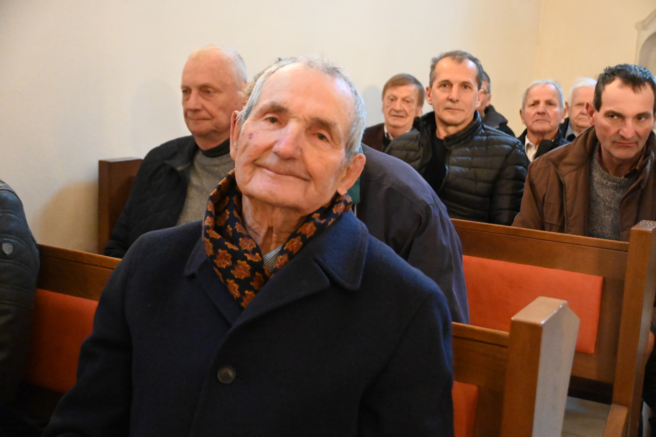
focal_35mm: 47
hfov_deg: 41.7
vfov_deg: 28.5
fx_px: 861
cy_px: 218
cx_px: 328
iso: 12800
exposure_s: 1/60
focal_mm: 31.5
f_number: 4
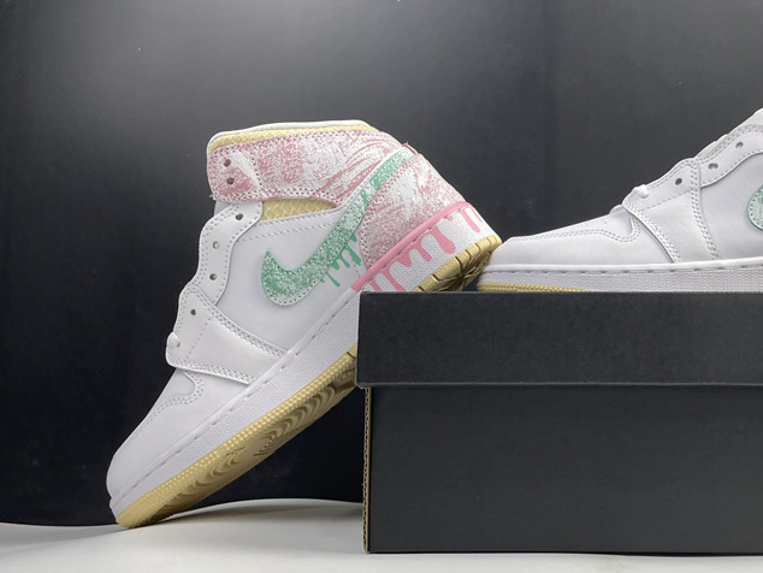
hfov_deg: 44.6
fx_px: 904
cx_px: 551
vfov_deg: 35.1
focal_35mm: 41
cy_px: 329
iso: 64
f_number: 1.6
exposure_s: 1/100
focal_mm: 4.2
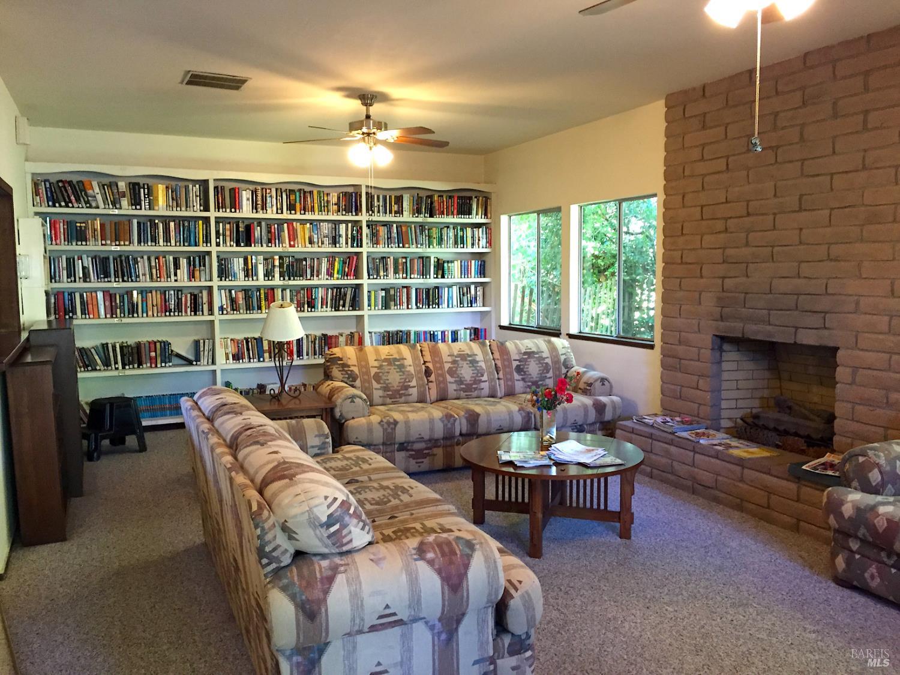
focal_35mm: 29
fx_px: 754
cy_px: 338
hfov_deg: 61.7
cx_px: 450
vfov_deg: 48.2
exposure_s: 1/24
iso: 250
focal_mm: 4.15
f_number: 2.2
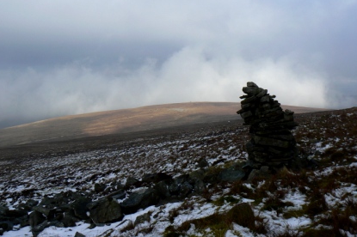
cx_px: 175
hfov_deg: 49.6
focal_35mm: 39
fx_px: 386
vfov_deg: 34.1
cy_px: 103
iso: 80
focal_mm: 6
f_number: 6.3
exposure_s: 1/400
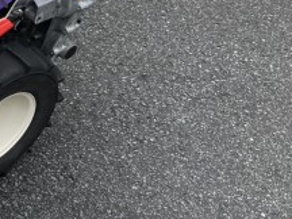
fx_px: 700
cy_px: 54
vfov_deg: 17.7
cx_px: -131
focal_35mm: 83
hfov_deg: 20.5
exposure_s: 1/883
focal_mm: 3.99
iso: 32
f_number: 1.8
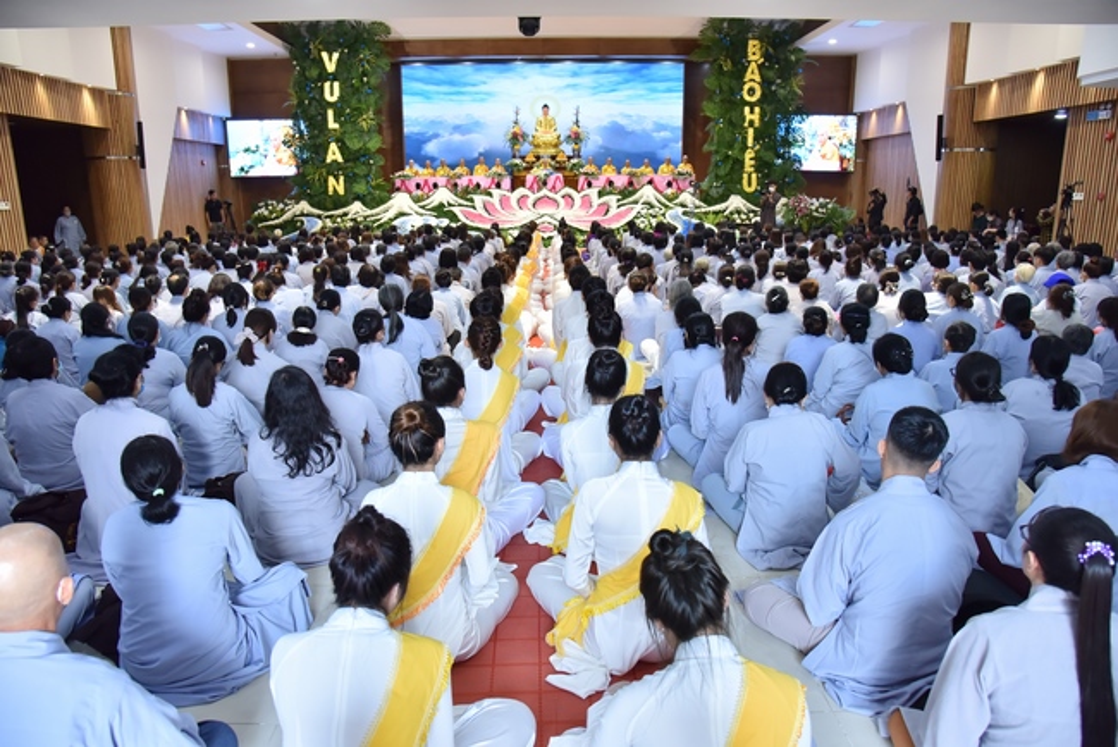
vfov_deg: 53.2
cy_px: 374
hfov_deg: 73.7
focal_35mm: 24
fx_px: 746
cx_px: 559
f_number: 5.6
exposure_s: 1/60
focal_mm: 24
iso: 1250
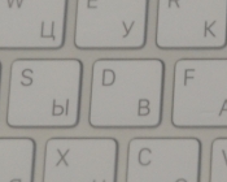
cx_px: 555
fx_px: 2251
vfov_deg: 4.6
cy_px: -170
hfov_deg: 5.6
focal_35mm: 335
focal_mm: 26
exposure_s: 1/80
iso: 400
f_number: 4.2
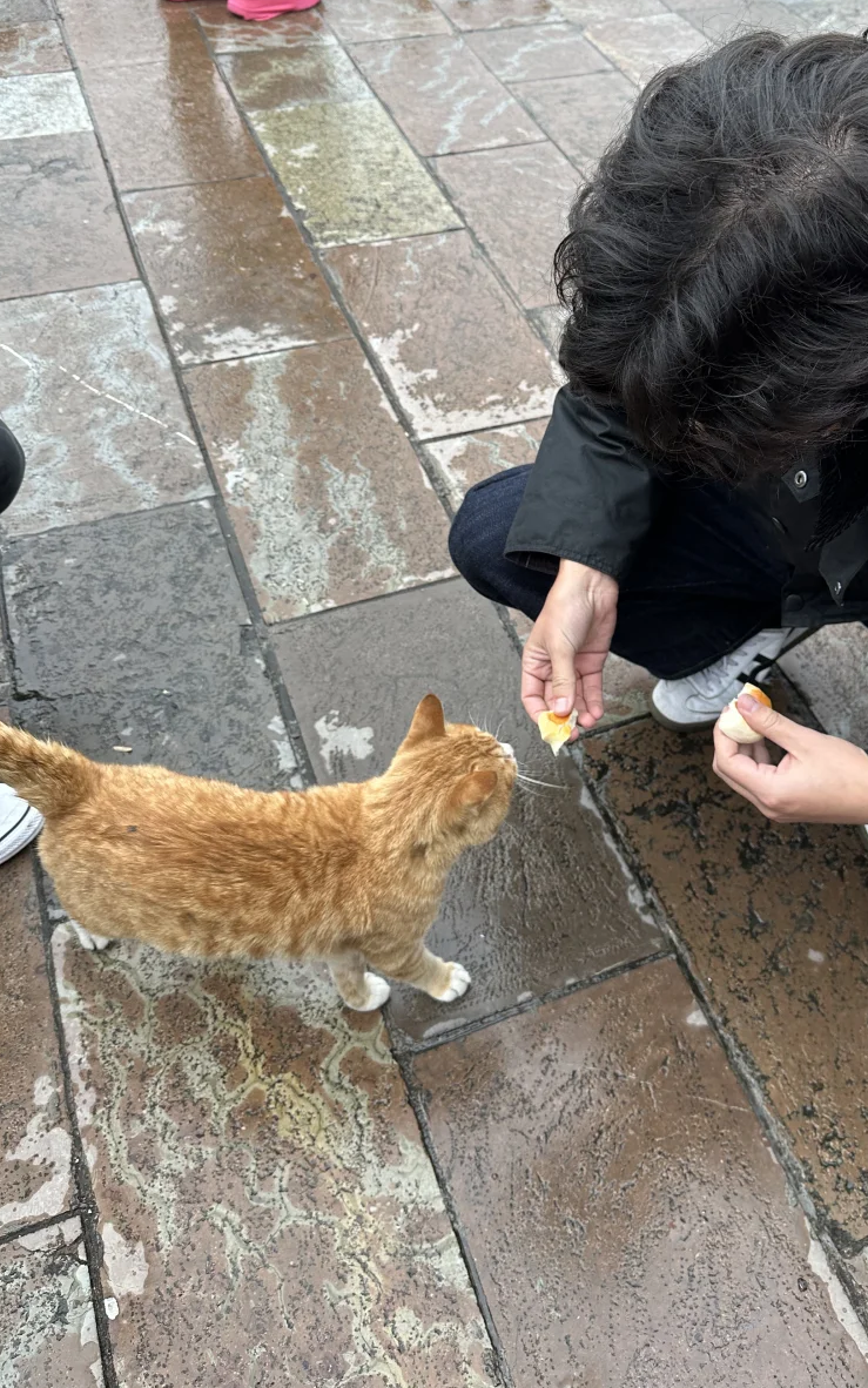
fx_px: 1173
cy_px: 572
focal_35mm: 31
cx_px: 531
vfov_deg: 60.8
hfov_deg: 40.4
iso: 80
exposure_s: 1/482
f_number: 1.78
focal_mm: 6.86
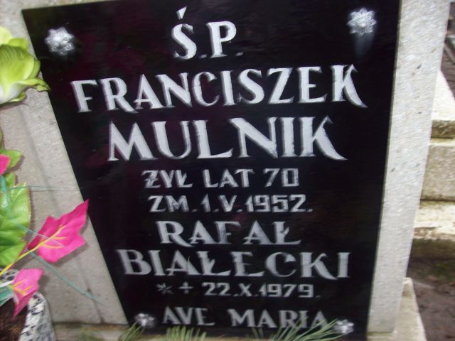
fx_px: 473
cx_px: 228
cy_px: 170
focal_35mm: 36
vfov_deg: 39.7
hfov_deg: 51.4
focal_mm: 6
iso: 80
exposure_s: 1/64
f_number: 2.7
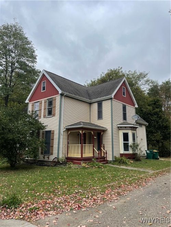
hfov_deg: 53.0
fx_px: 171
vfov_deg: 67.3
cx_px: 86
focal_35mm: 26
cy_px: 114
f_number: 1.6
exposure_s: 1/924
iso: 32
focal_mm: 4.2
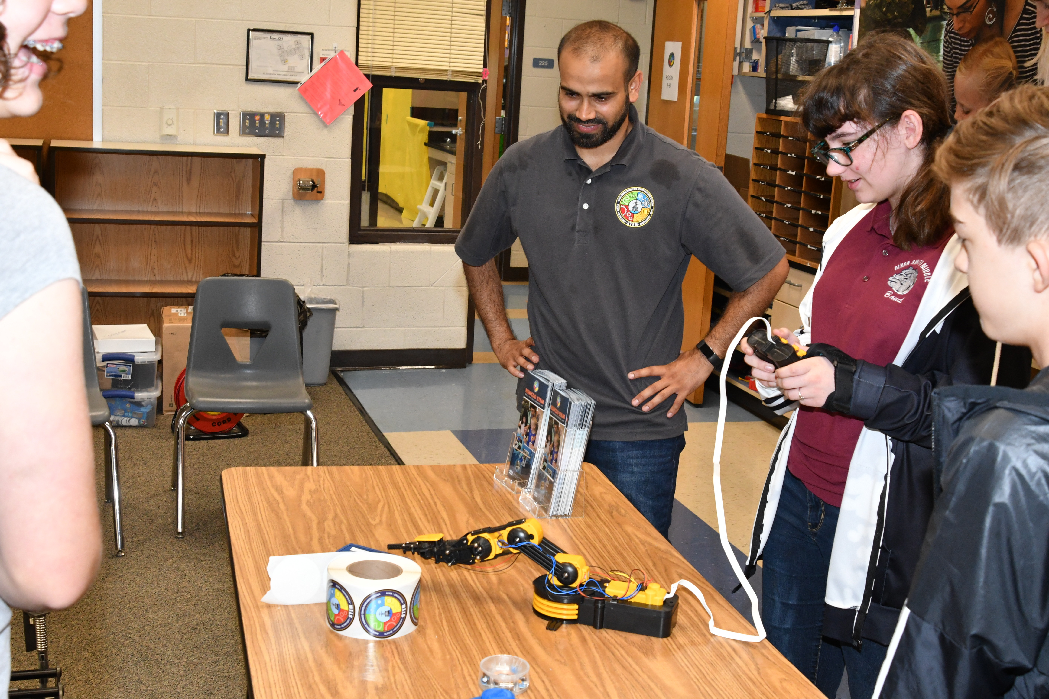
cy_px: 350
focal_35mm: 45
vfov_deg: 29.9
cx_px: 524
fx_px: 1311
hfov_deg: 43.6
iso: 1600
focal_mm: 30
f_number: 7.1
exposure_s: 1/60
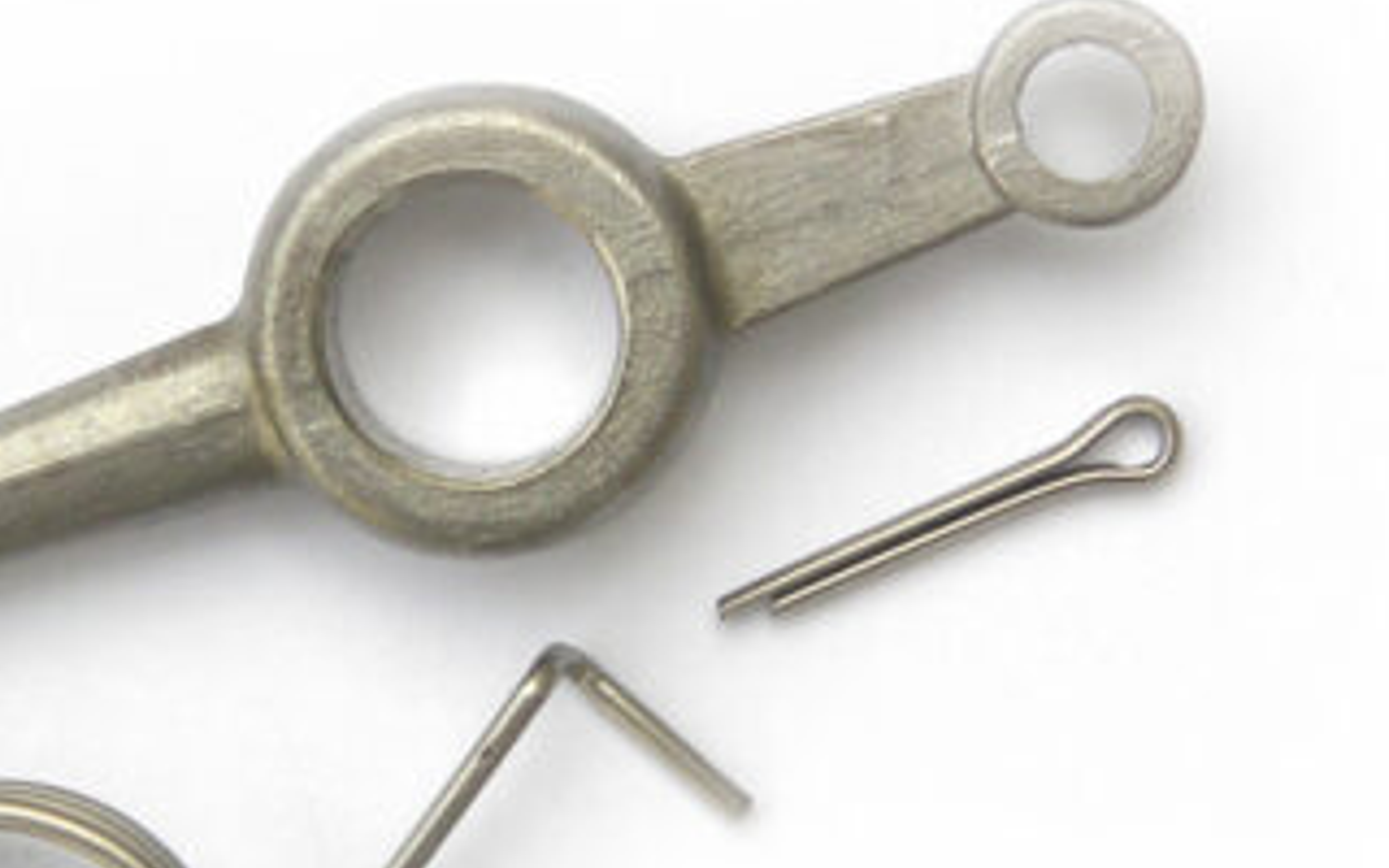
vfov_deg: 7.7
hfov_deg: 12.4
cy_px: 703
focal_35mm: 169
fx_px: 6397
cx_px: 534
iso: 64
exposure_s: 1/500
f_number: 3.5
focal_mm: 11.1
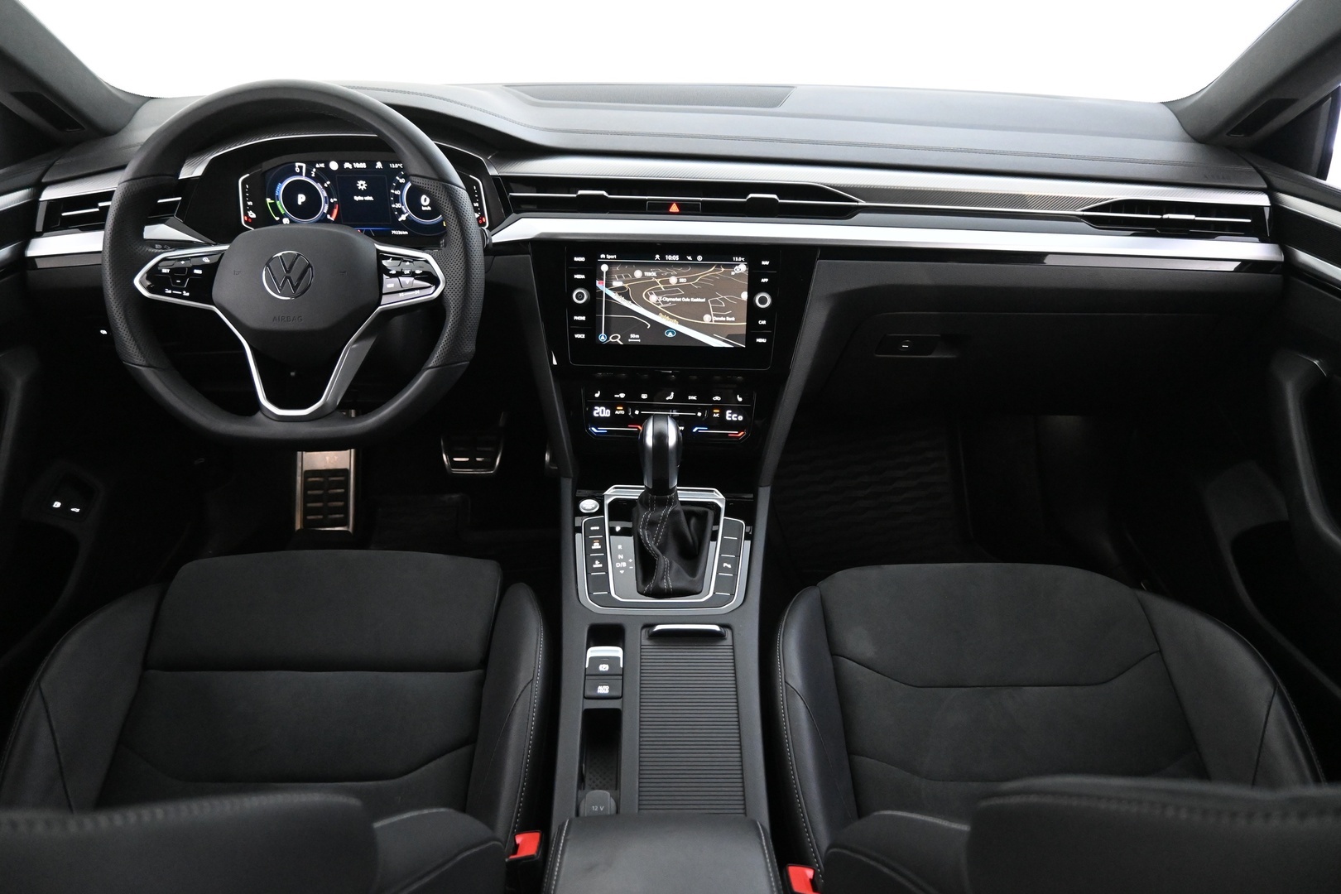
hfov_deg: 70.4
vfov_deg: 50.4
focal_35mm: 26
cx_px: 670
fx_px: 950
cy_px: 447
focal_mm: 17
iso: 5000
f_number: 3.5
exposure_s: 1/25
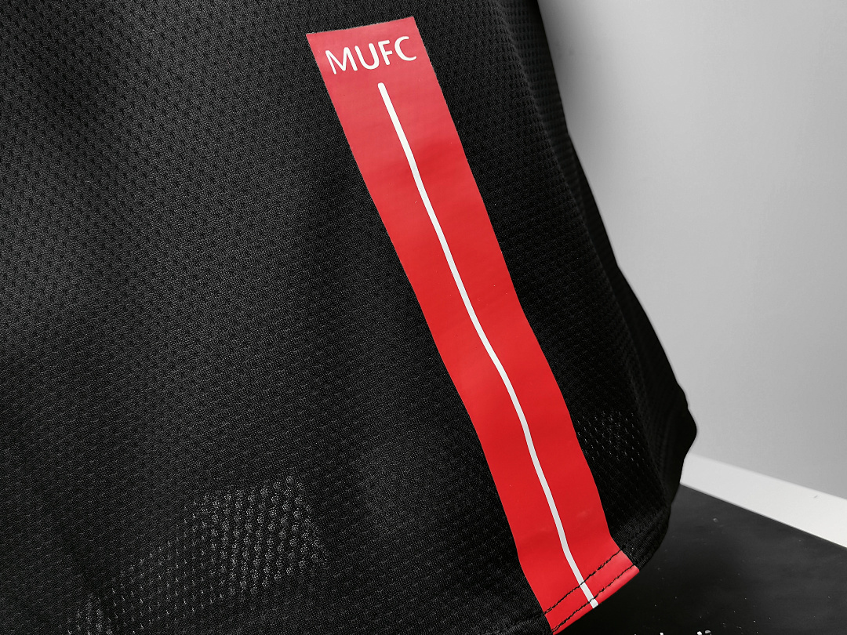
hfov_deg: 60.0
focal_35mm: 30
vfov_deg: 46.8
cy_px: 318
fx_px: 734
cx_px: 424
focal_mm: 5.58
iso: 200
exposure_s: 1/50
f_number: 1.8
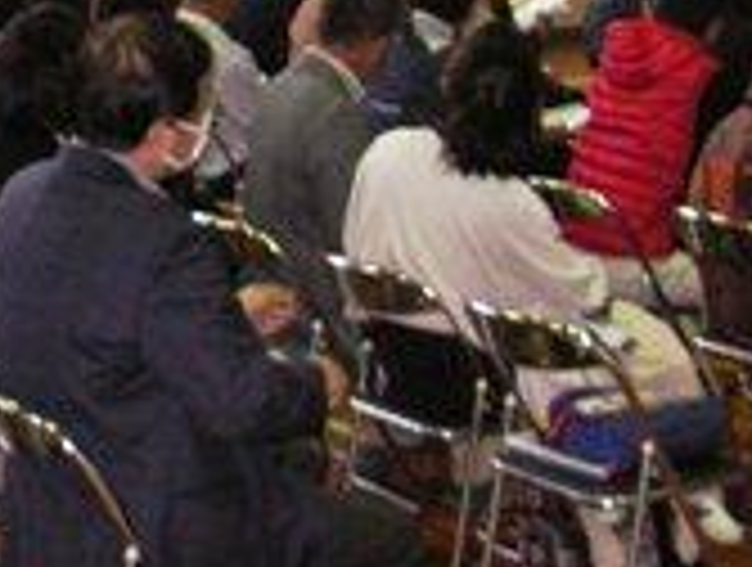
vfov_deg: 14.7
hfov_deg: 19.2
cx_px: -27
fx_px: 2155
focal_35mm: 99
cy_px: 0
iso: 160
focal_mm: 6.1
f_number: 2.8
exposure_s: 1/45
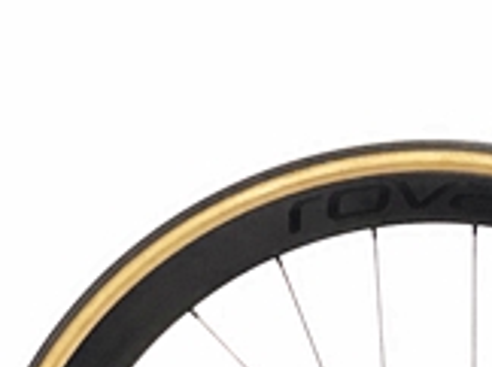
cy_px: 340
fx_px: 3647
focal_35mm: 257
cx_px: 1099
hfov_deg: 7.3
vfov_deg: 5.8
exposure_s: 1/25
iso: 125
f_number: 2.4
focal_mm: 6
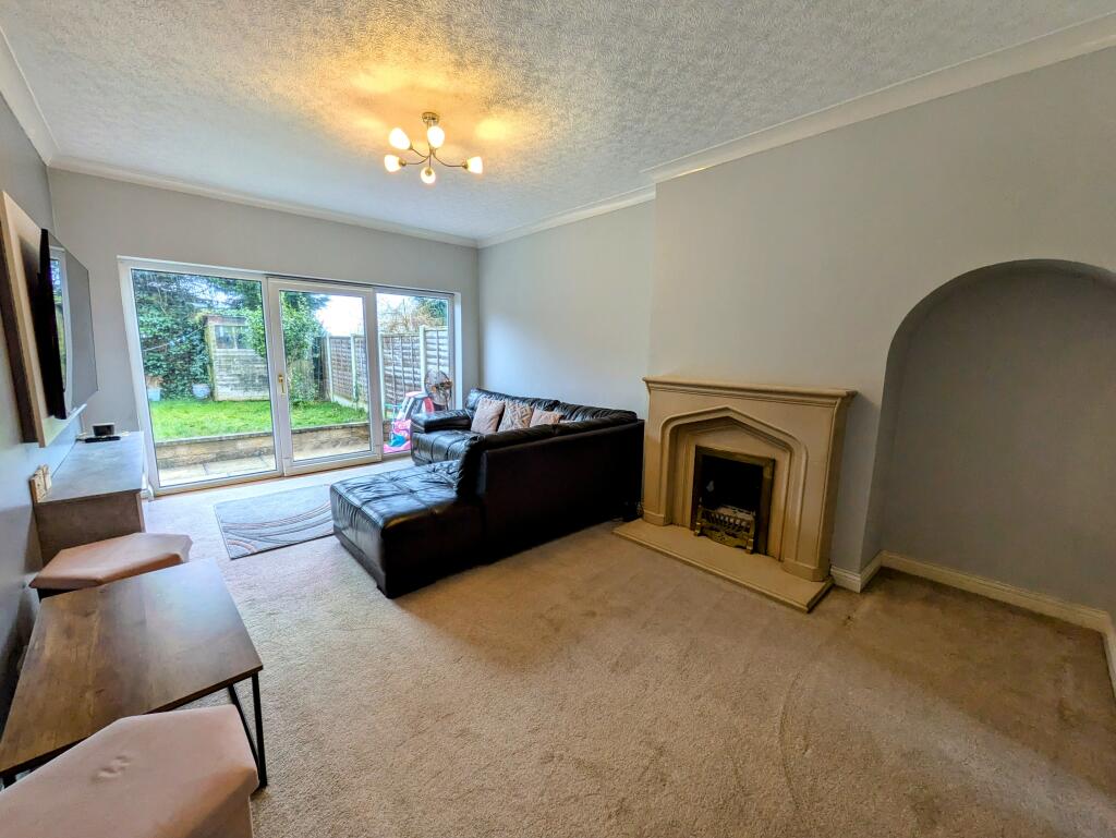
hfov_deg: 102.0
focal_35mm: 14
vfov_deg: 85.7
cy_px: 419
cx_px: 558
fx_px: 452
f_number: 2.2
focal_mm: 1.83
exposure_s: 1/100
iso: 82
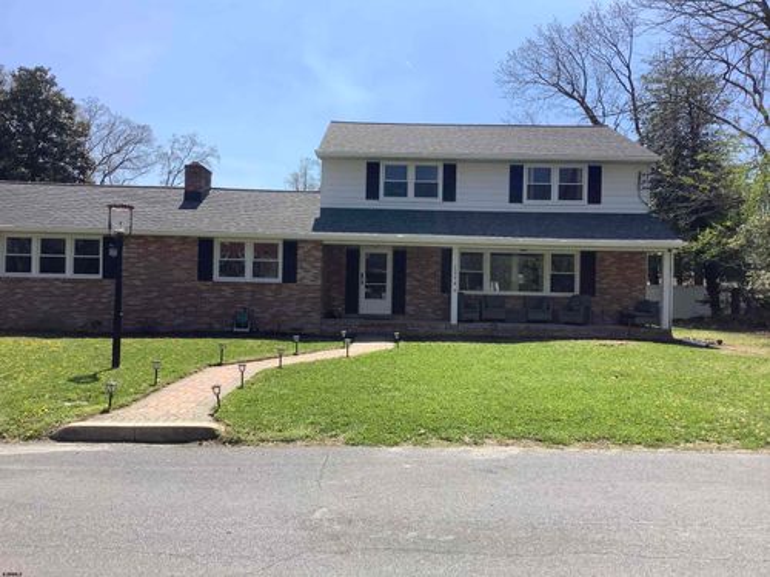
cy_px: 288
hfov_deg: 58.4
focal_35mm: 31
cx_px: 385
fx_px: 690
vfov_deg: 45.4
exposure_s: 1/1235
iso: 25
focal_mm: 3.3
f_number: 2.4
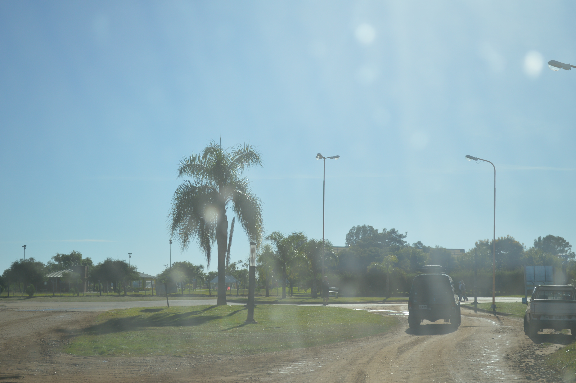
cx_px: 288
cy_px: 192
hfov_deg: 28.1
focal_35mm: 72
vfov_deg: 18.9
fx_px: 1151
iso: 100
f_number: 5.3
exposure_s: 1/800
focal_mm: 48
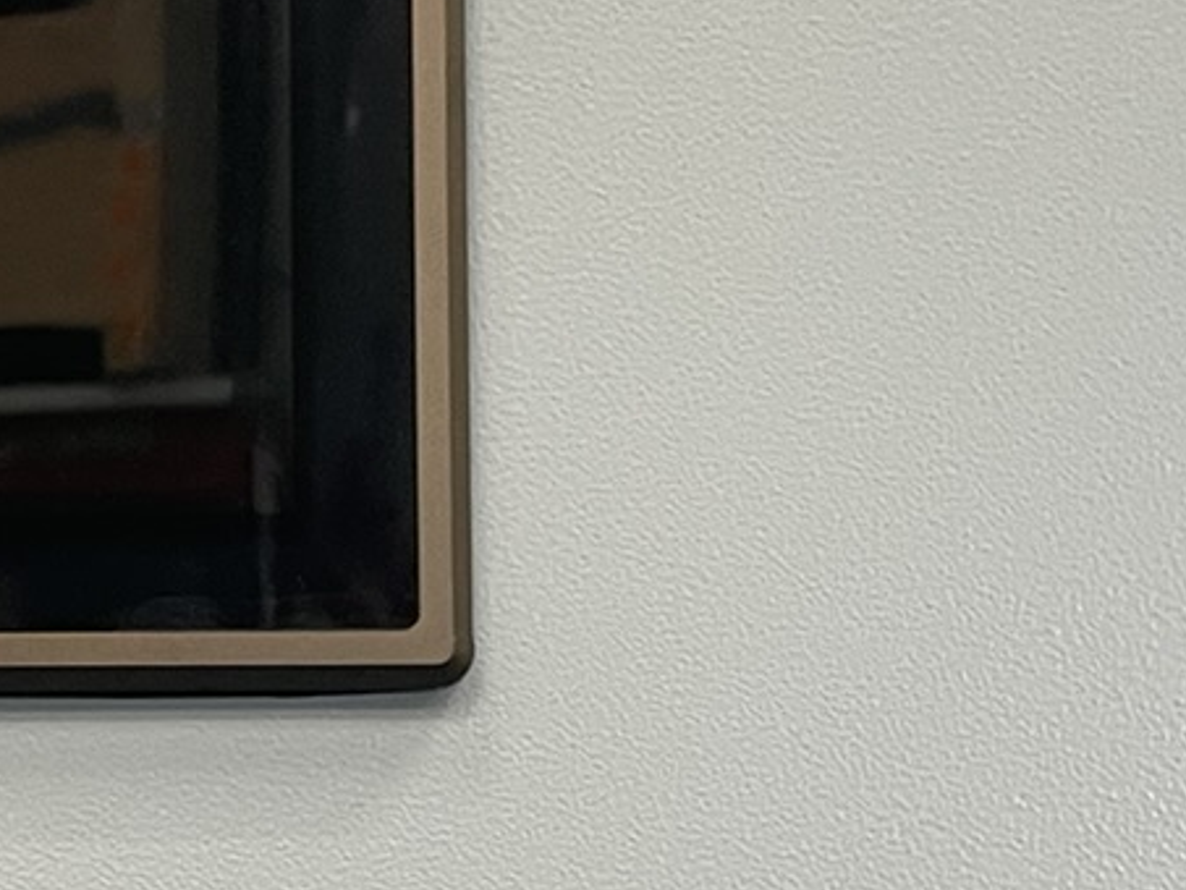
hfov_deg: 16.8
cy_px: 712
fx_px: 3873
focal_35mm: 113
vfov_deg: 13.1
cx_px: -139
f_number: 1.6
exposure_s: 1/79
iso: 125
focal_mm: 5.1
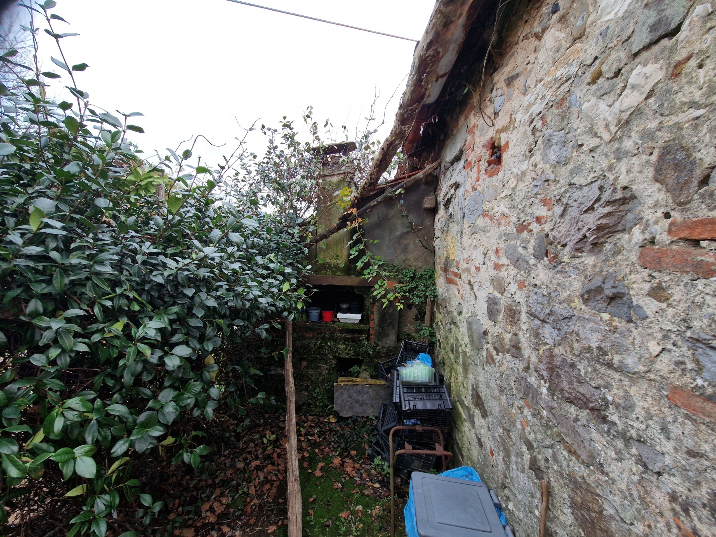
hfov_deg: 106.2
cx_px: 358
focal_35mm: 13
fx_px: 269
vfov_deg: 89.9
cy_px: 268
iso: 100
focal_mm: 2.2
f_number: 2.2
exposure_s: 1/50
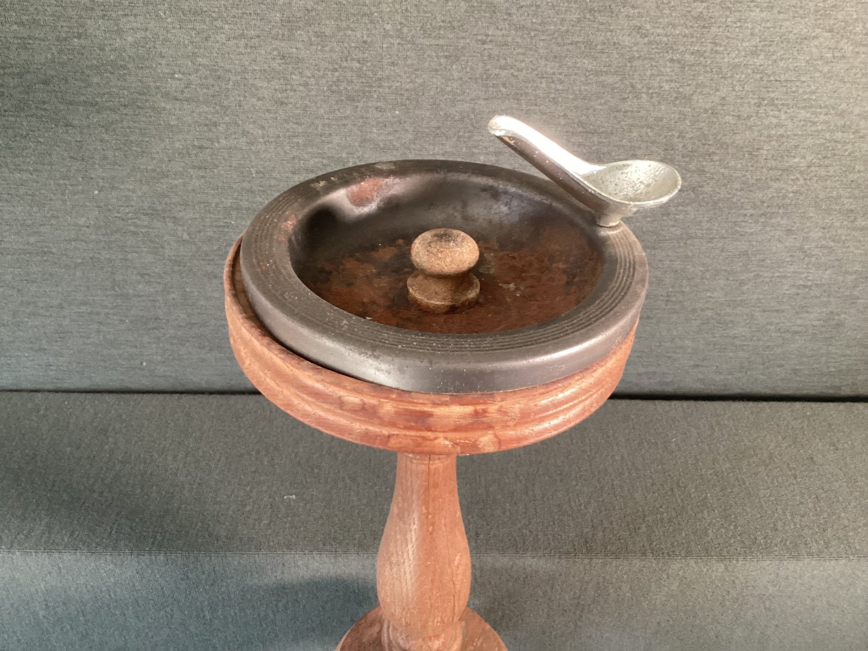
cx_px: 434
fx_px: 777
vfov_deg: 45.4
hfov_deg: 58.3
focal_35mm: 31
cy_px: 326
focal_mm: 3.3
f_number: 2.4
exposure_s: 1/60
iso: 320
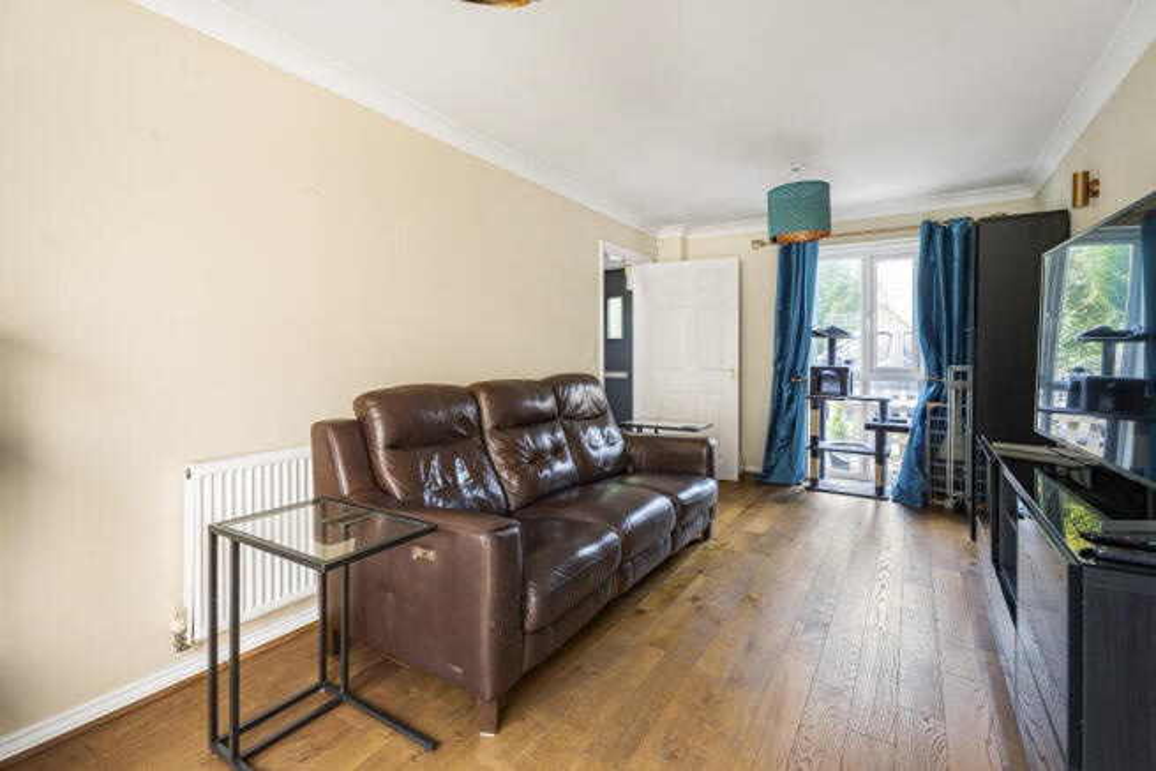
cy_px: 386
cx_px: 578
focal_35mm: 16
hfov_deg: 96.7
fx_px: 514
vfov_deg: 73.8
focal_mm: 16
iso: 400
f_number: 8
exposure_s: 1/8
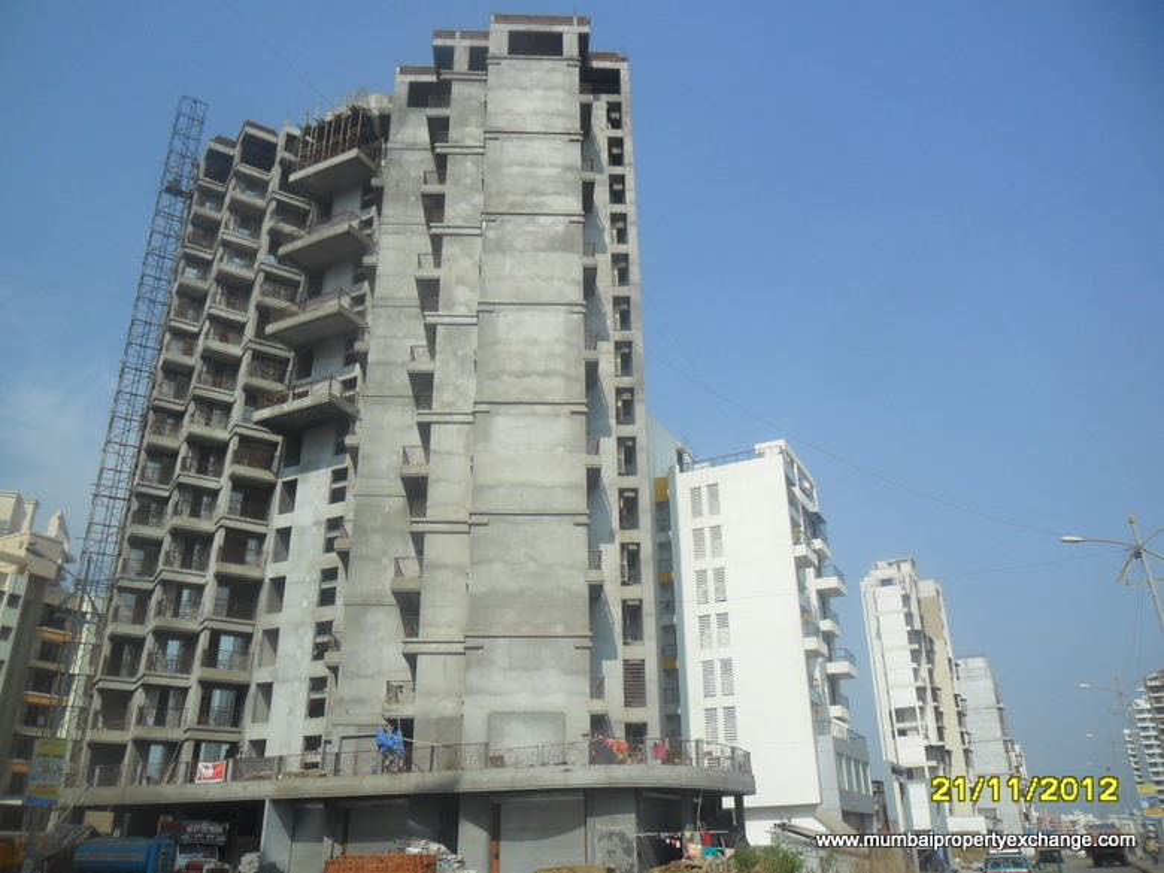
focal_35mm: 27
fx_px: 908
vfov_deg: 51.4
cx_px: 582
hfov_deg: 65.3
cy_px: 436
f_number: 8.9
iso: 100
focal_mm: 4.9
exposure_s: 1/250
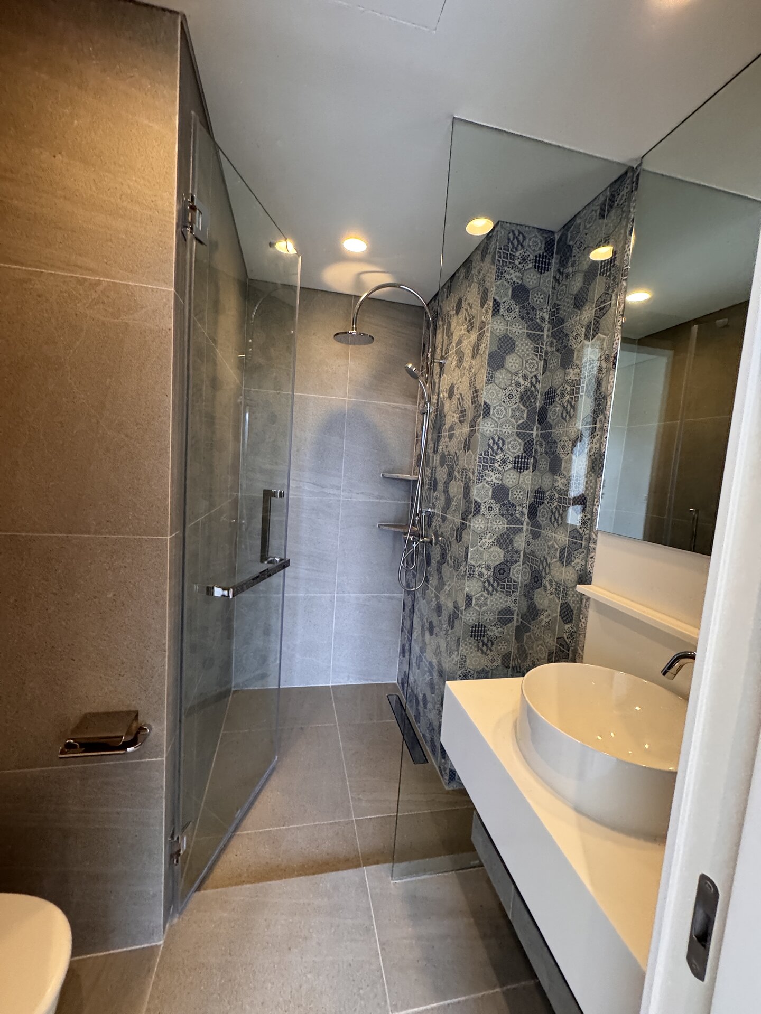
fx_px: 410
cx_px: 380
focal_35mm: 14
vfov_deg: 102.1
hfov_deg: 85.7
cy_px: 507
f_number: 2.2
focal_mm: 2.22
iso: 320
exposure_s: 1/99
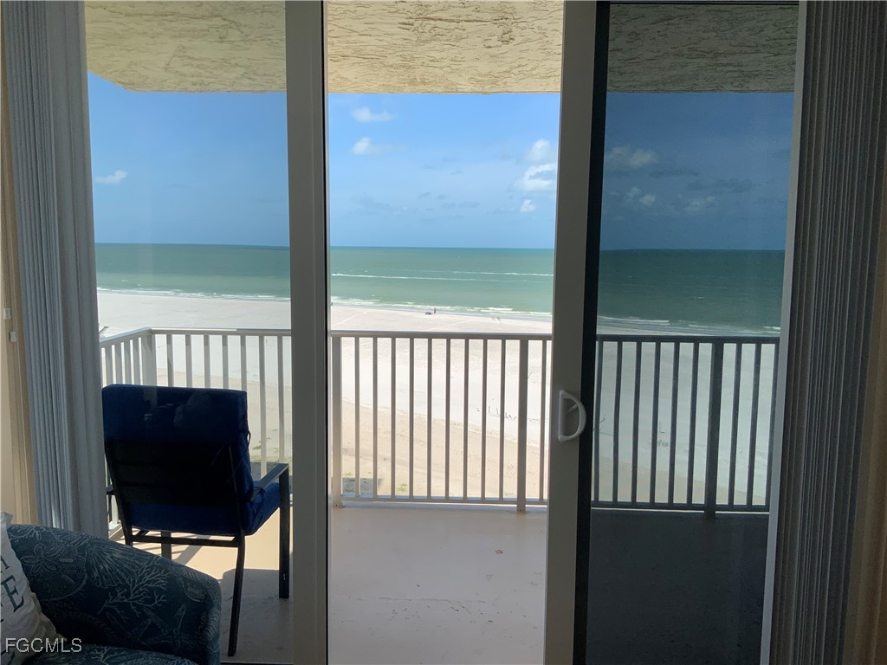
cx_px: 444
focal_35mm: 29
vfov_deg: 48.2
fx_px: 743
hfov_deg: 61.7
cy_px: 332
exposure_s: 1/1912
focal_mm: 3
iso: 16
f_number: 1.8
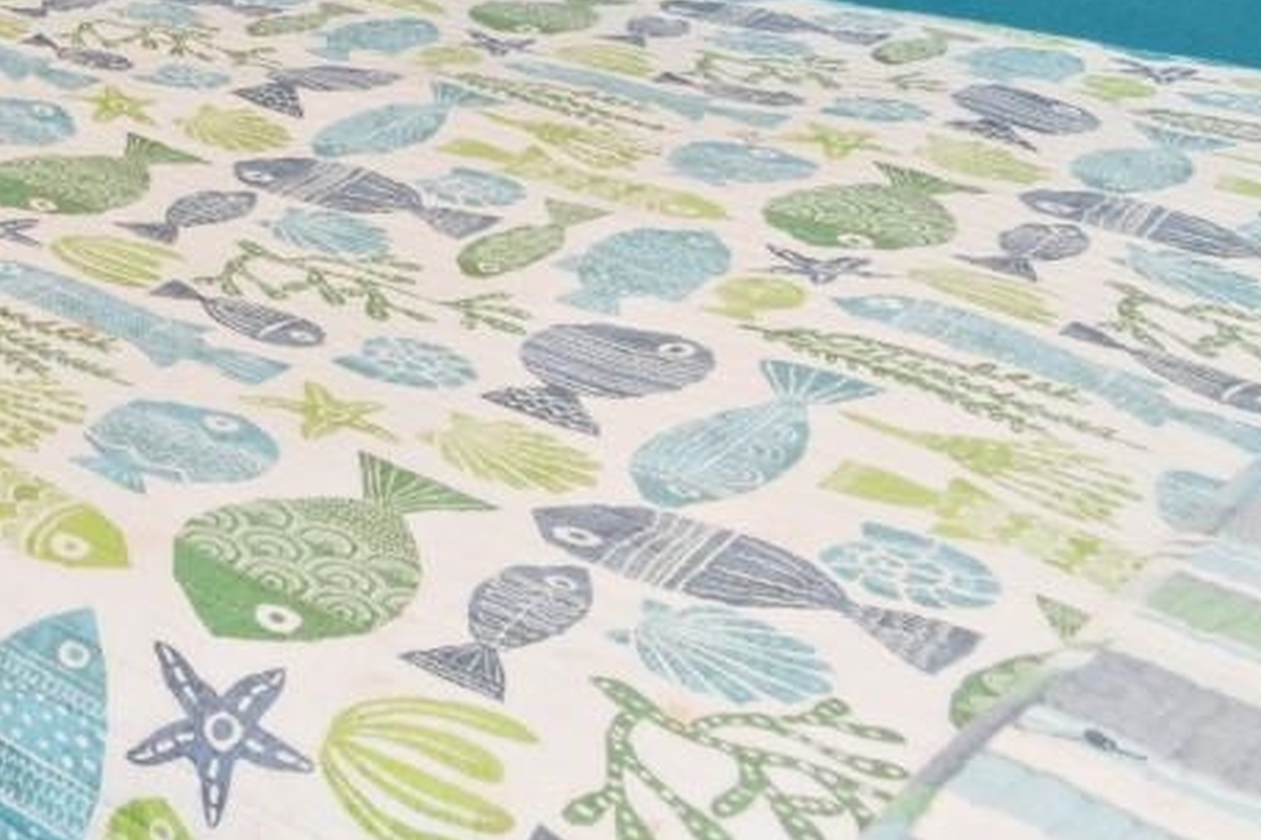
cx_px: -776
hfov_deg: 24.3
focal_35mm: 57
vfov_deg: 19.0
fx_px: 1996
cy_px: -604
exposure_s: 1/2
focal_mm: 11
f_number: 4.8
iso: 100
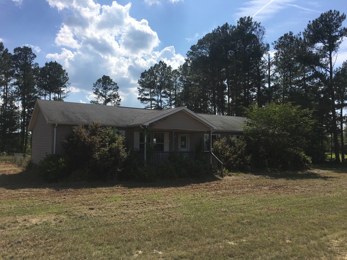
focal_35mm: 29
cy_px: 130
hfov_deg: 61.7
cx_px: 174
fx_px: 291
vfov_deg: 48.2
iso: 25
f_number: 2.2
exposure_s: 1/2849
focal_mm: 4.15
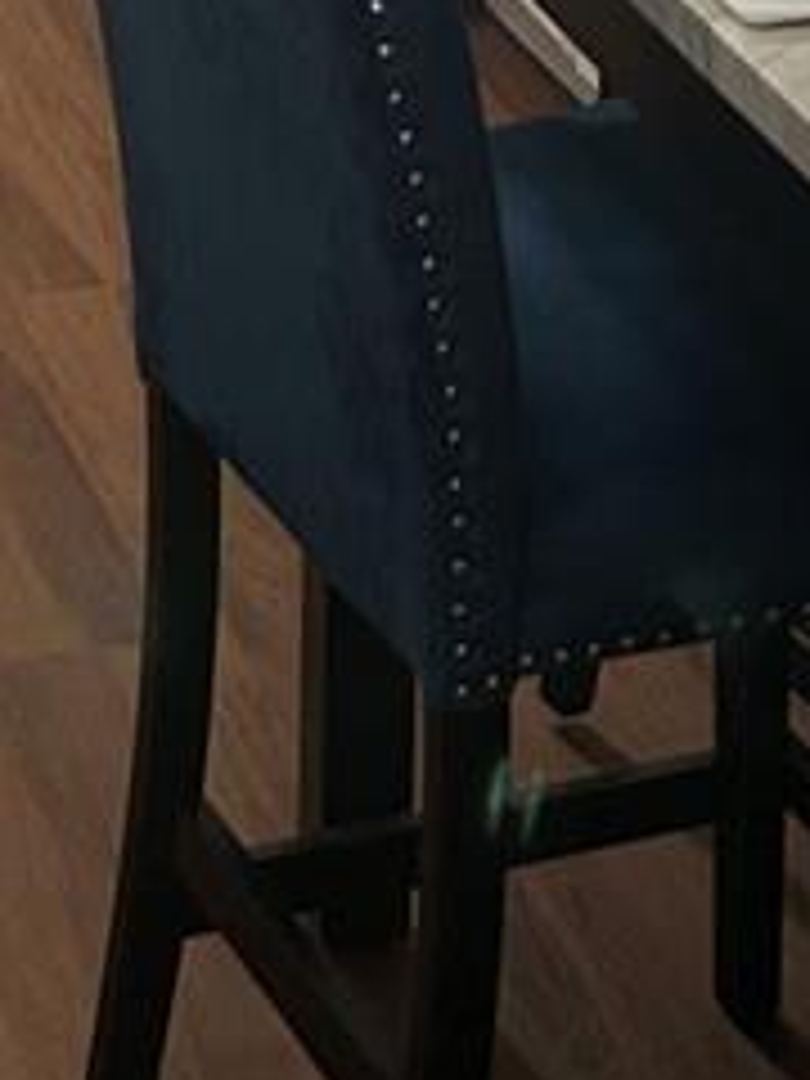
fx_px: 4056
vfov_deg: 13.1
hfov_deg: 11.3
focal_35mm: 130
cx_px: 72
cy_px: -1089
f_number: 1.5
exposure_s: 1/60
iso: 125
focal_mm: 5.7
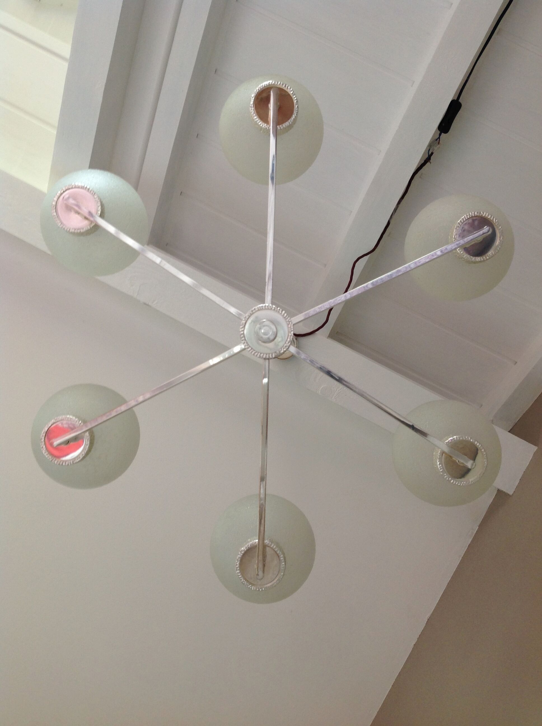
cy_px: 363
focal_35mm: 35
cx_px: 271
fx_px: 733
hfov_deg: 40.6
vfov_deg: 52.7
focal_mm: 4.28
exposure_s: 1/15
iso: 50
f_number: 2.4
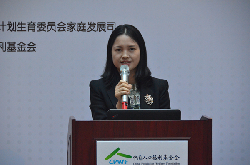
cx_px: 125
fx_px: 1402
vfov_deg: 6.7
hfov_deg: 10.2
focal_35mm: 202
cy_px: 82
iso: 5000
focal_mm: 135
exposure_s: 1/200
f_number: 5.6
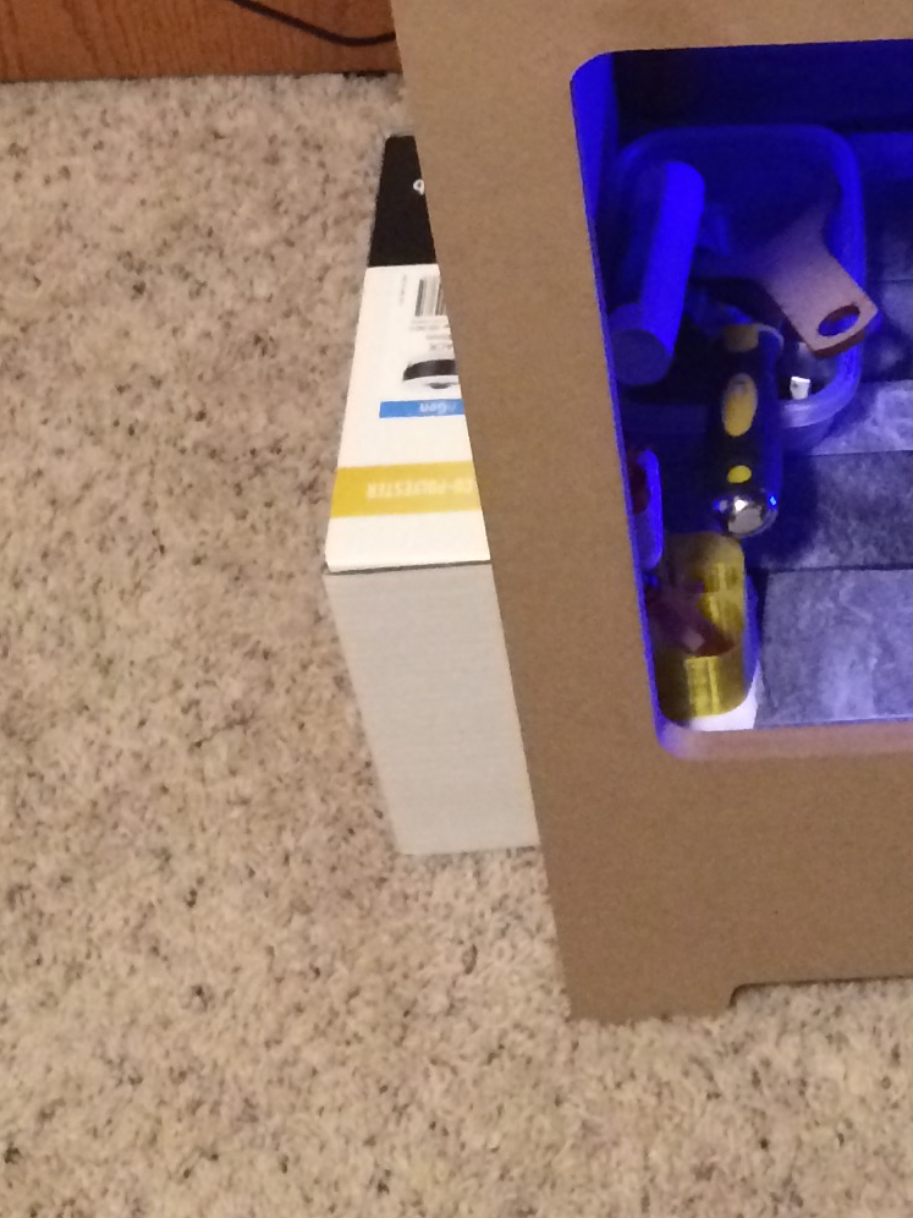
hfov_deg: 15.1
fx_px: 3341
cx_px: 1071
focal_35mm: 95
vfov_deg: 18.4
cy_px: -581
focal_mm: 4.15
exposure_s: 1/17
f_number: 2.2
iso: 320
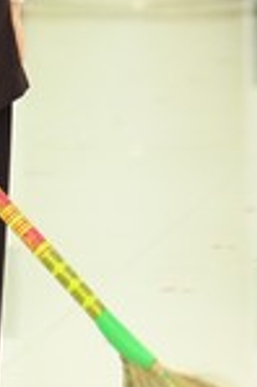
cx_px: -101
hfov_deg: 3.7
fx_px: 3992
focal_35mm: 372
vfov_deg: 5.5
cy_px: 39
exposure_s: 1/200
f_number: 2.2
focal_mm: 85
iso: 1250
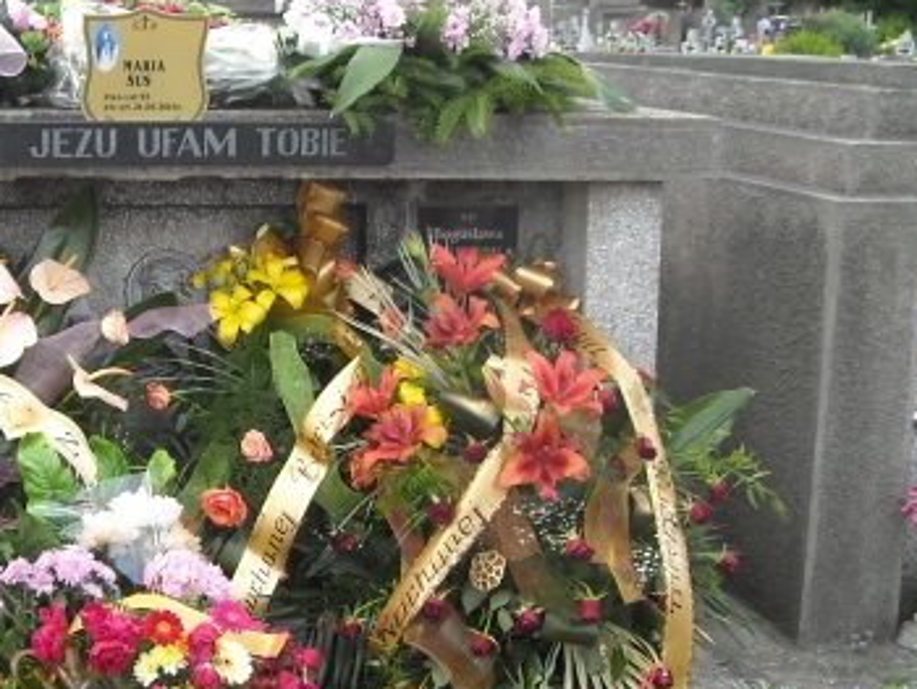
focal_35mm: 64
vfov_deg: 23.0
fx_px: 1697
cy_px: 348
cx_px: 189
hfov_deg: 29.6
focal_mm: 5.7
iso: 64
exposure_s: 1/161
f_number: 2.8
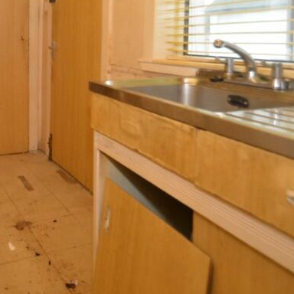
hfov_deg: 44.2
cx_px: 30
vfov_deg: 45.1
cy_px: 44
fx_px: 327
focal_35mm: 34
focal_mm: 10
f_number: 4
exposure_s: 1/60
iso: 450
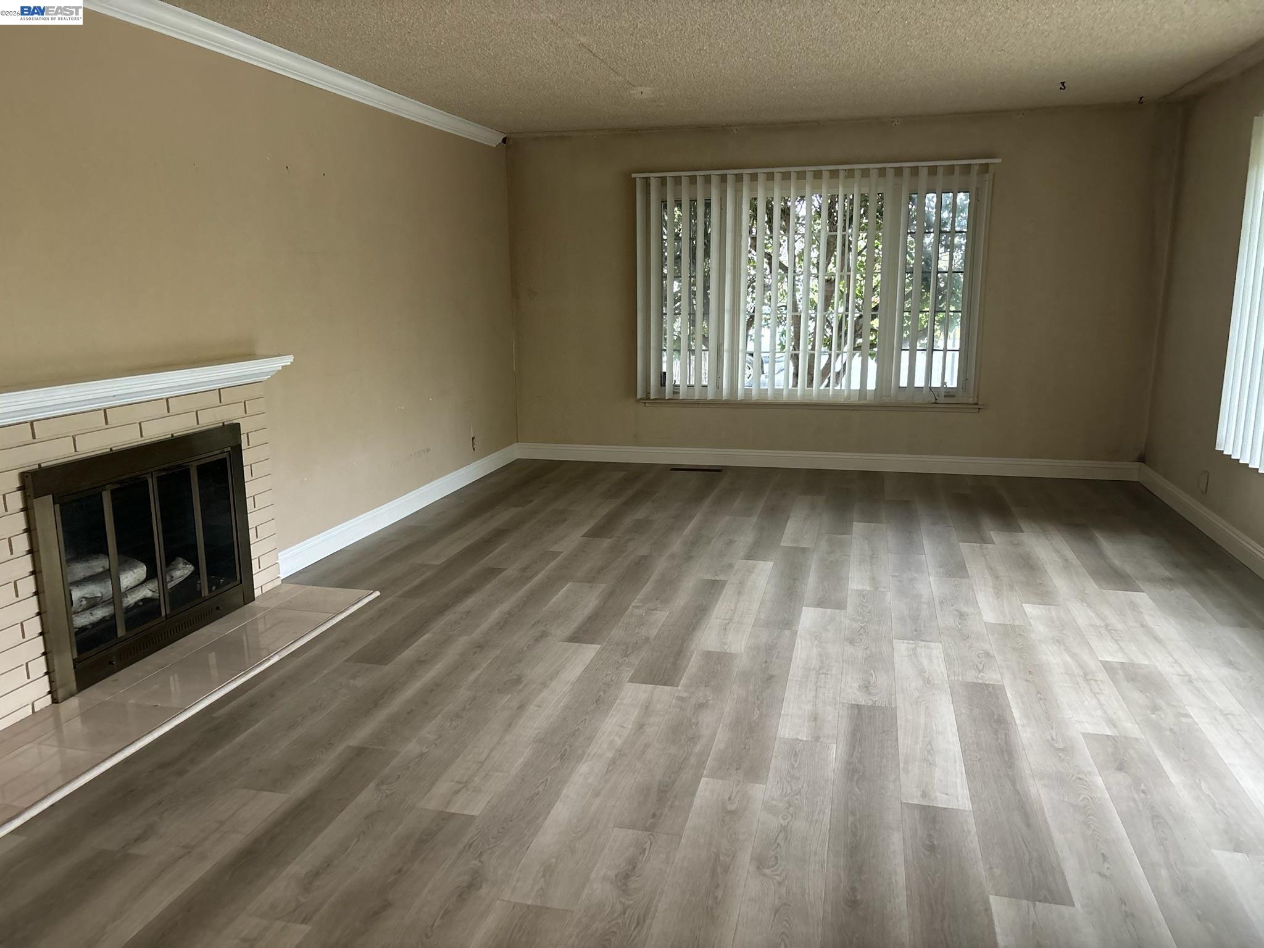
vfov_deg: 53.1
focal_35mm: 26
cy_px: 474
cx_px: 632
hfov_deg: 67.3
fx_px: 949
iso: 400
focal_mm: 5.96
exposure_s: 1/60
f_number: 1.6
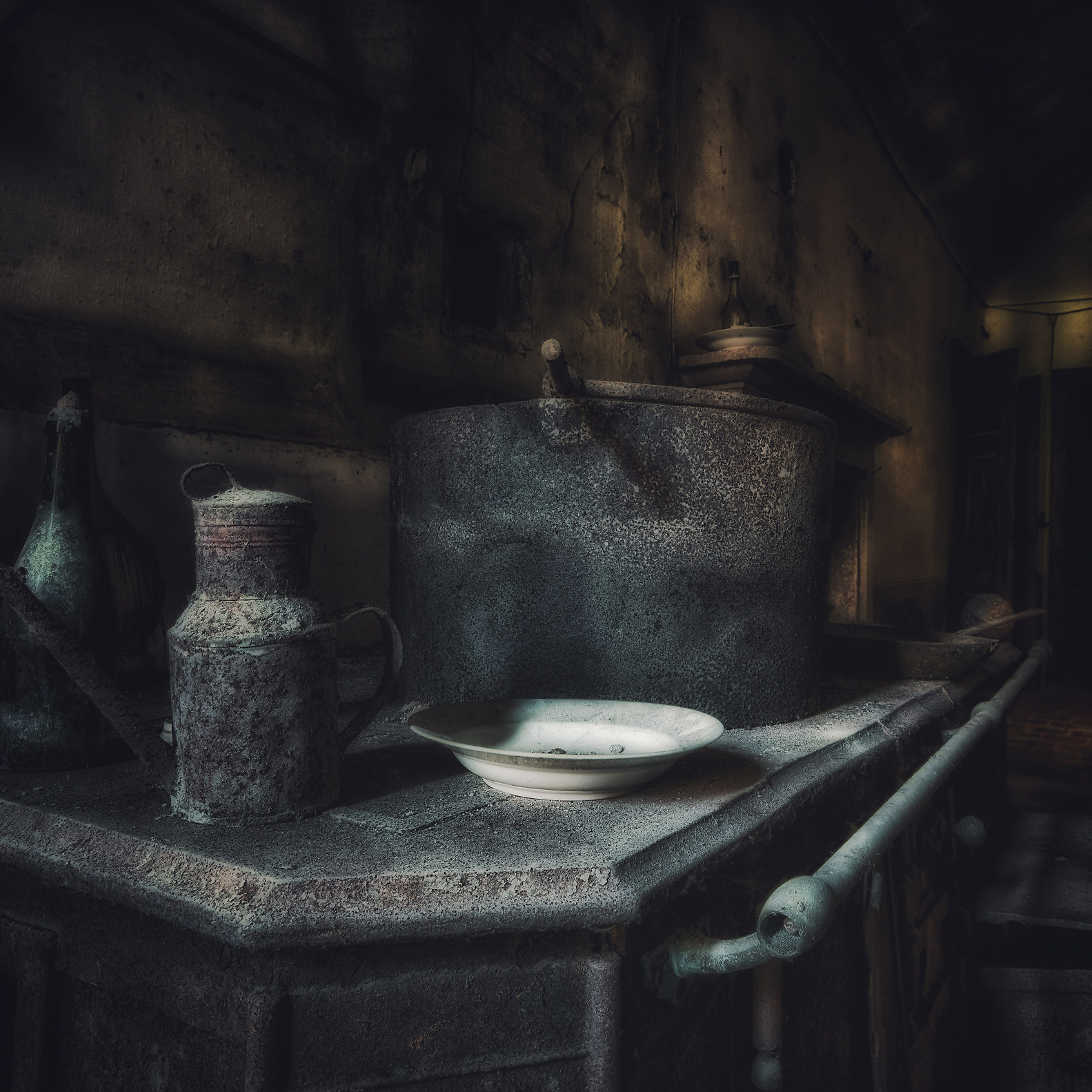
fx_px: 964
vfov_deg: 59.1
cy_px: 544
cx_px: 595
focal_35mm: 27
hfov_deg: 59.0
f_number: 13
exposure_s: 20
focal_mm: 14
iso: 100
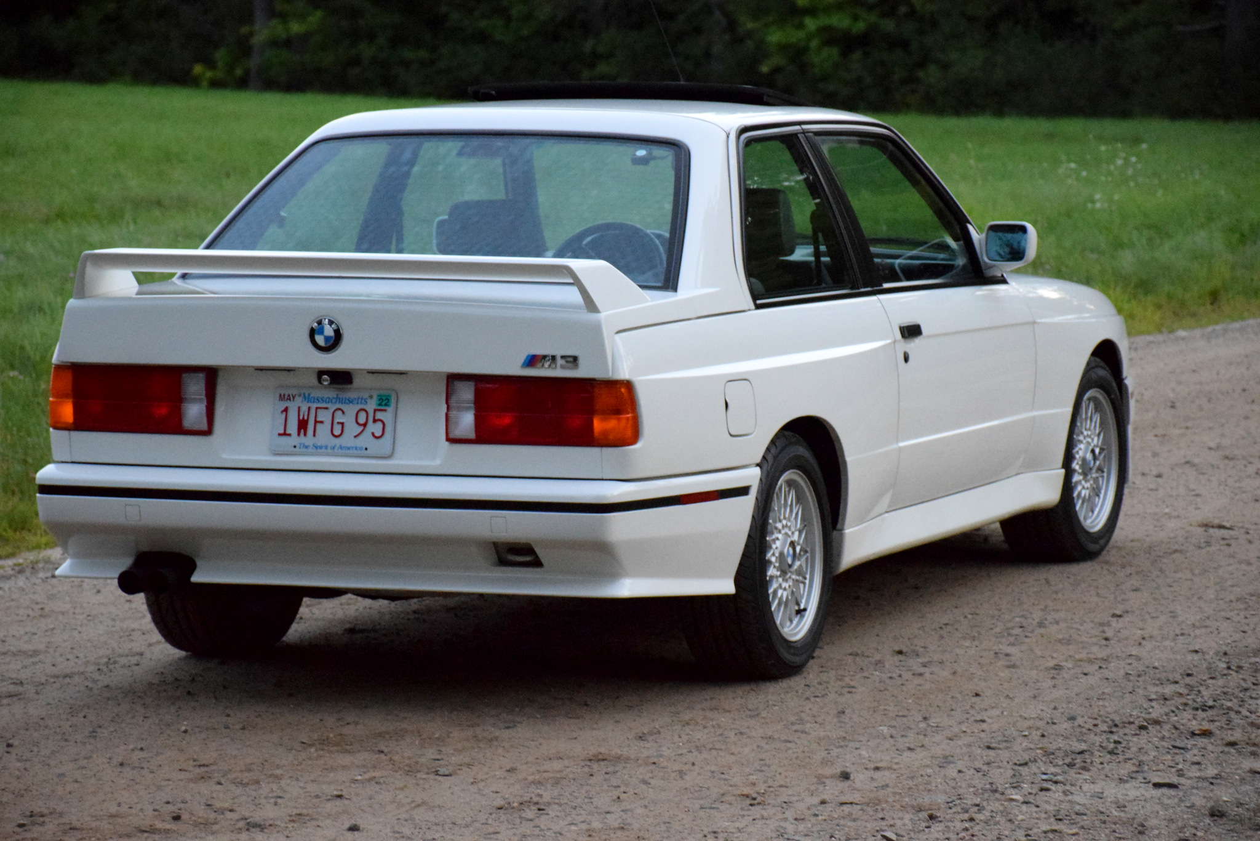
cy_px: 420
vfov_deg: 10.2
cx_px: 630
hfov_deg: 15.2
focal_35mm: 135
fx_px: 4725
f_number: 6.3
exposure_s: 1/80
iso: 6400
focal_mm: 90
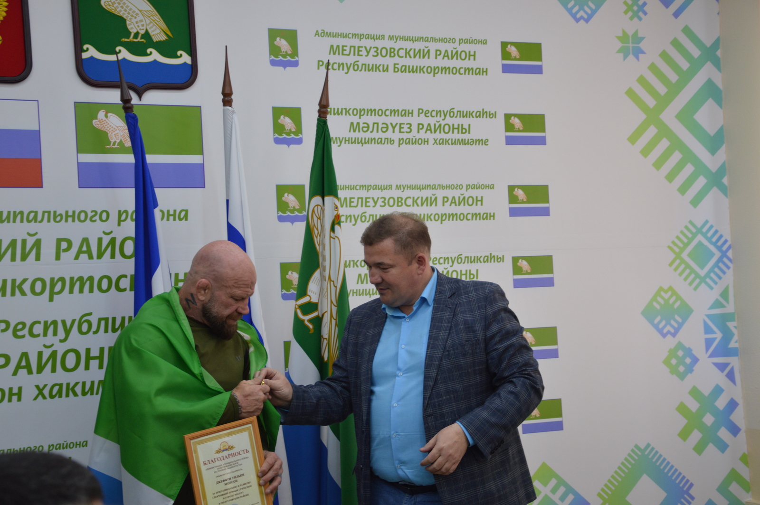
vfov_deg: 22.6
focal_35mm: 60
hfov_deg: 33.4
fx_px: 1266
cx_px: 380
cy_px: 252
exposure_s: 1/60
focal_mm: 40
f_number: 4.5
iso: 400
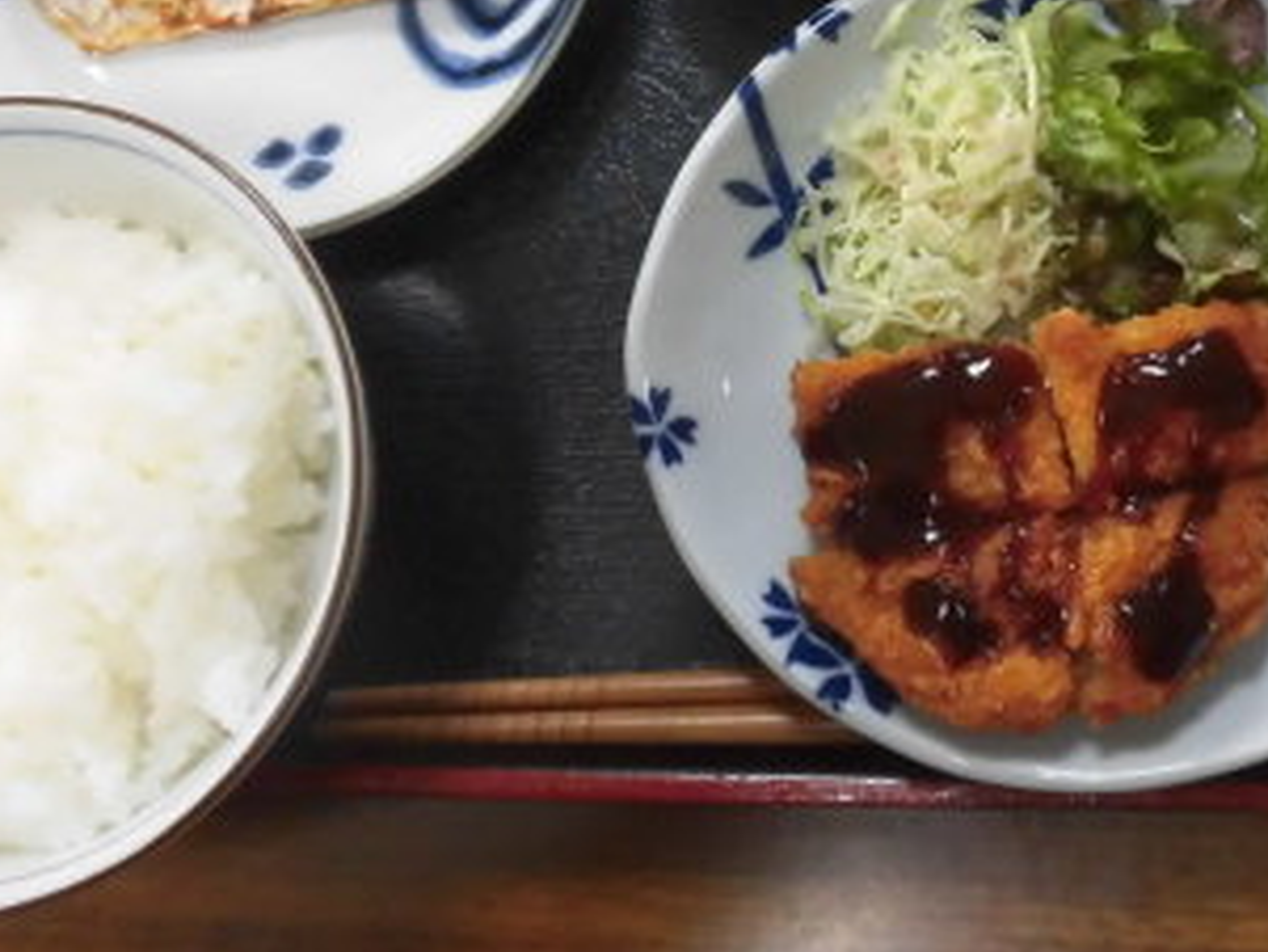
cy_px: 84
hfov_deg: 36.1
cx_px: 1036
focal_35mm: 51
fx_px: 1869
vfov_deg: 27.5
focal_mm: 4.3
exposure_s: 1/40
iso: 250
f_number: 3.1
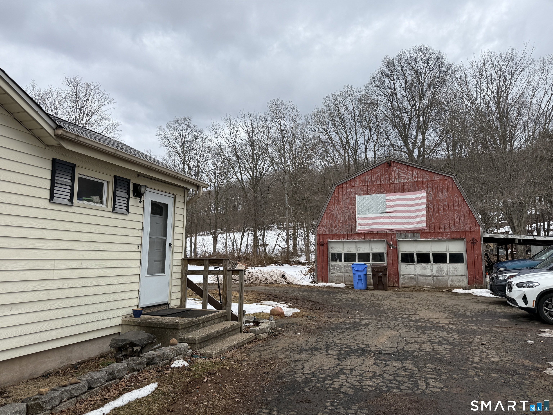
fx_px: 383
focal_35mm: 24
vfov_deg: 56.8
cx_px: 276
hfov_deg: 71.6
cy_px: 208
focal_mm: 6.76
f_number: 1.78
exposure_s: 1/2370
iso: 80
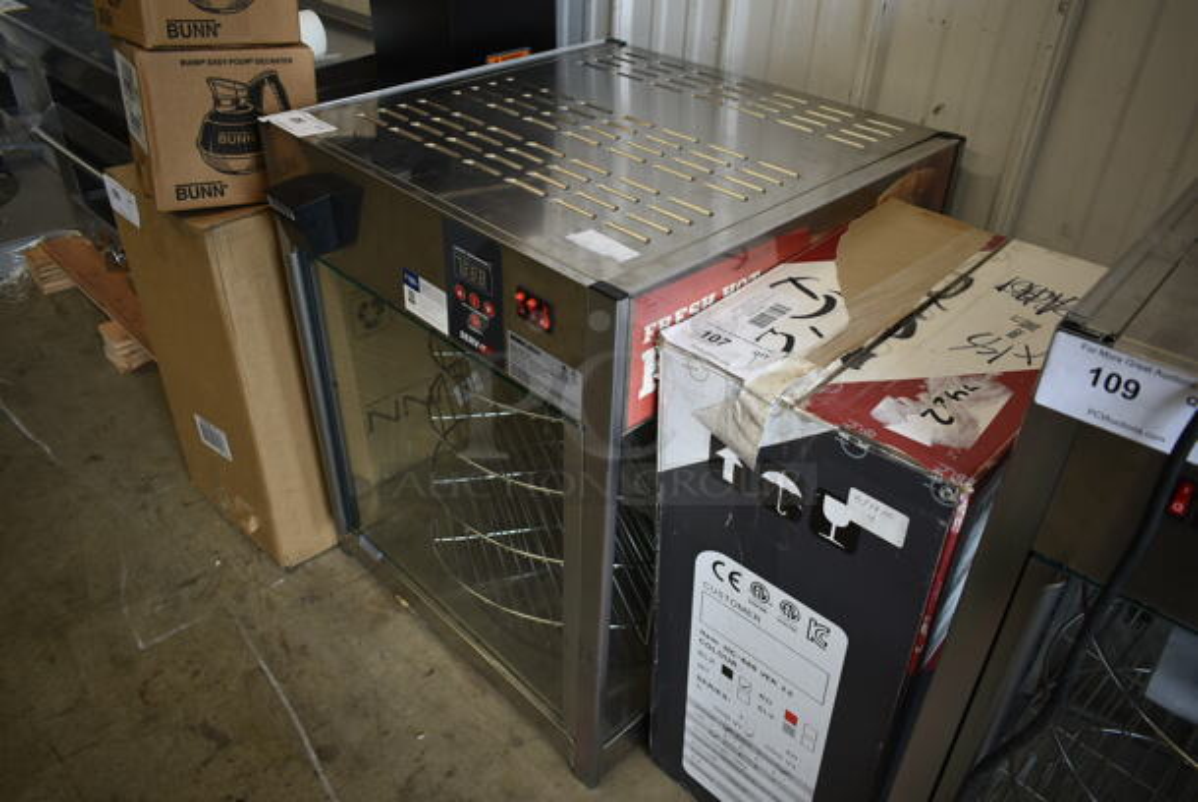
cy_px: 401
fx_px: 899
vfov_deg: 48.0
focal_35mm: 27
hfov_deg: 67.3
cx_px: 599
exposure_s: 1/30
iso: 140
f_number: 3.5
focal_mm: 18
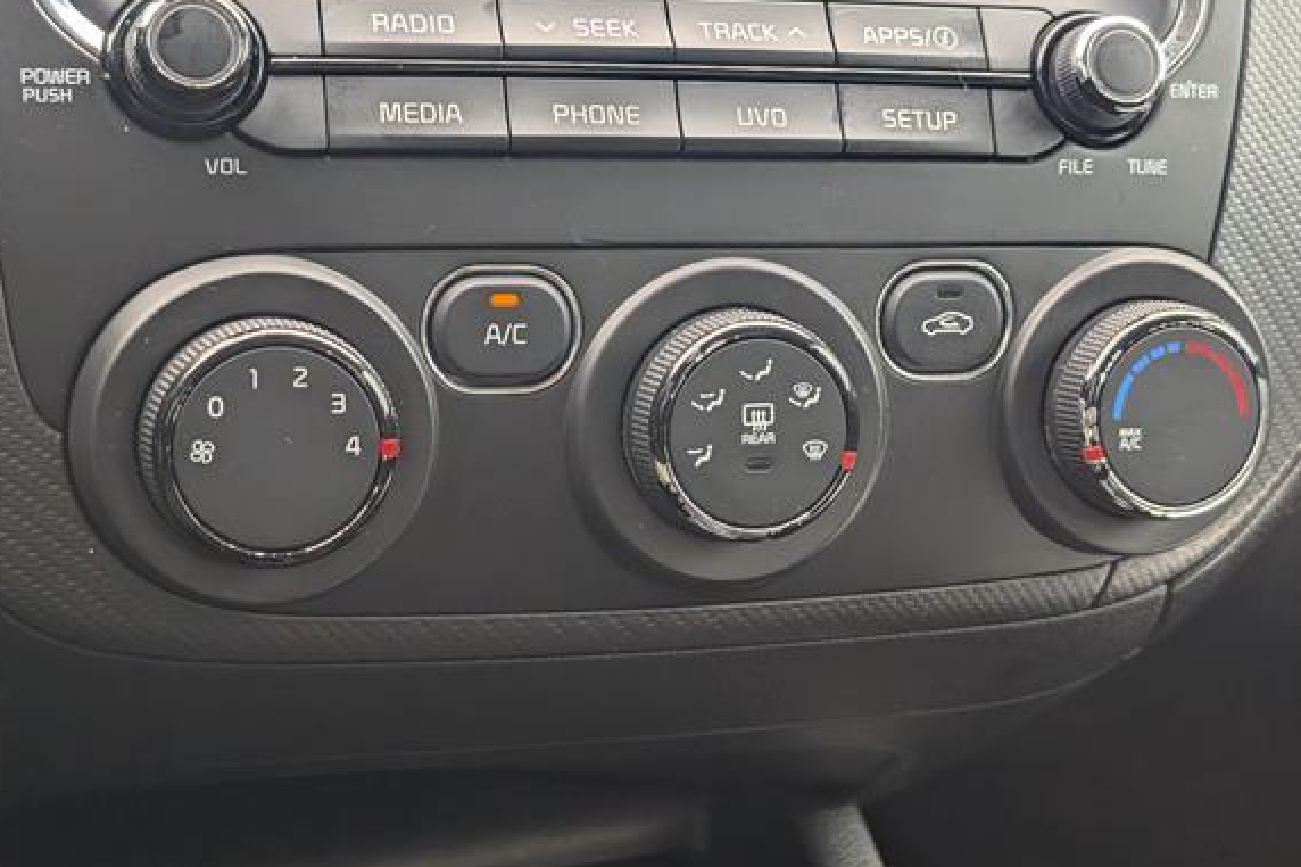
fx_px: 2059
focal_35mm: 57
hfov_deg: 35.0
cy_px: 371
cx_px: 712
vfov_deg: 23.7
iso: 330
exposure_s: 1/556
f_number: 1.68
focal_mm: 6.9
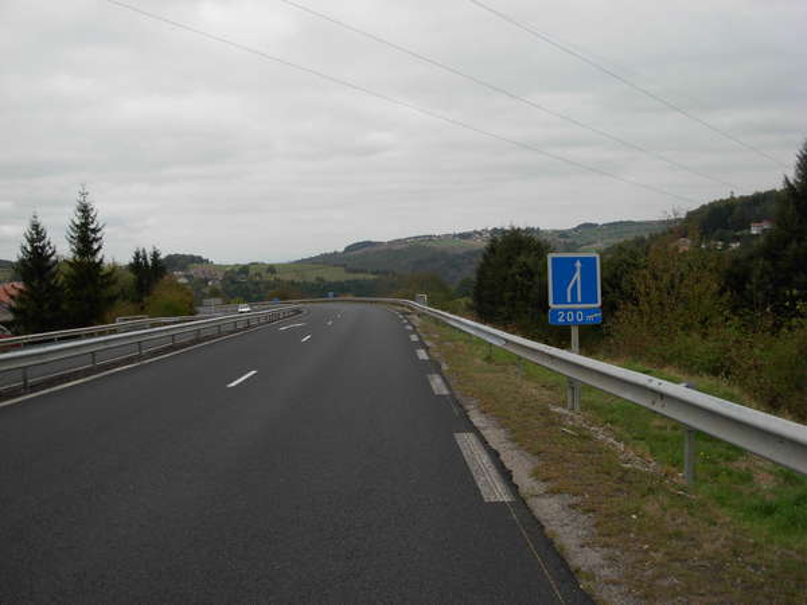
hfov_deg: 49.0
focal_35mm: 38
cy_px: 302
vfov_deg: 37.7
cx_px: 404
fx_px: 886
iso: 79
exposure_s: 1/886
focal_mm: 6.3
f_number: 2.9
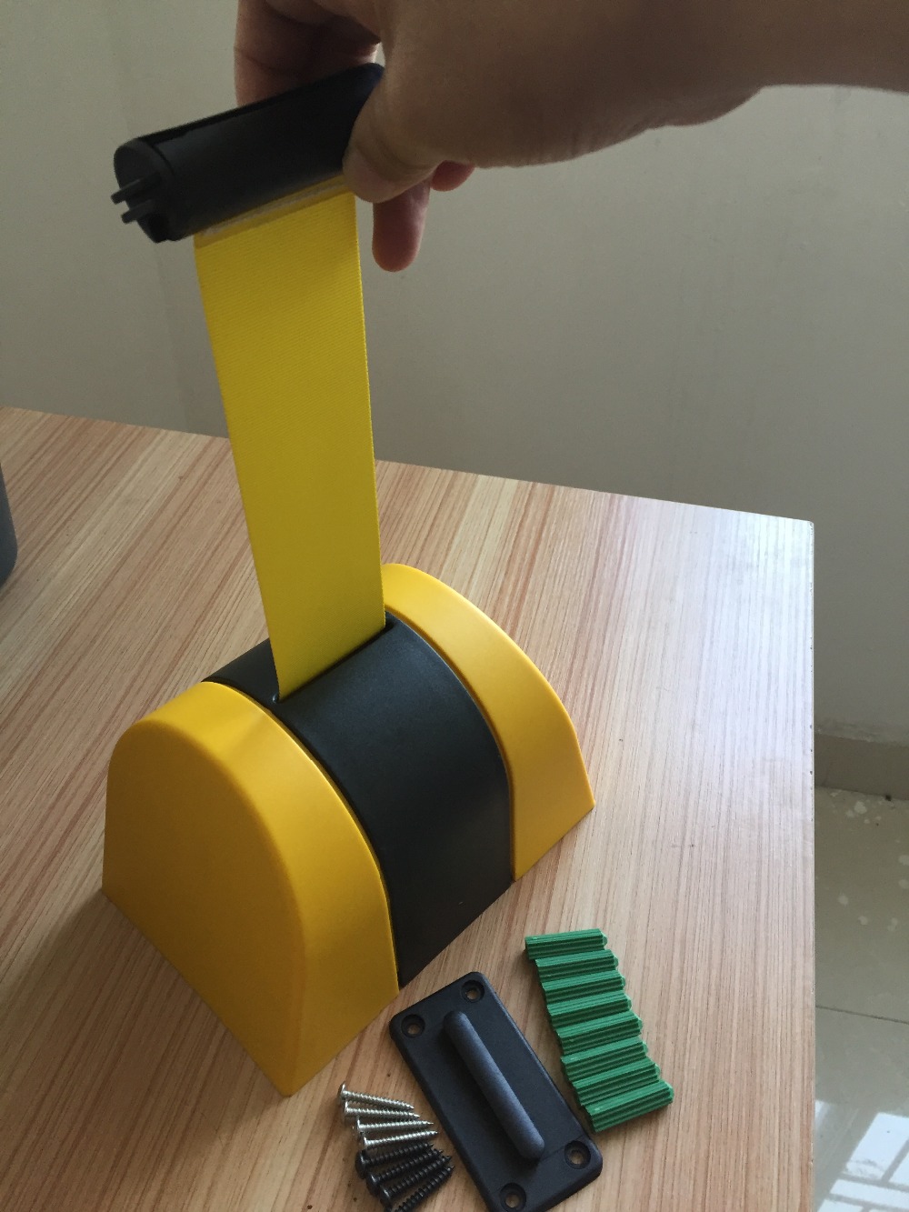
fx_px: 1015
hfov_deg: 48.2
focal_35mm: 29
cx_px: 454
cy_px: 606
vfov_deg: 61.7
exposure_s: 1/33
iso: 64
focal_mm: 4.15
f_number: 2.2
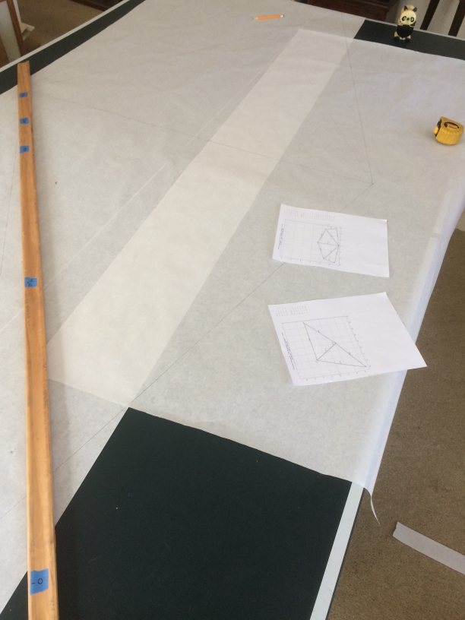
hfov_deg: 48.2
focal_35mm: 29
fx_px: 519
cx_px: 232
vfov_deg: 61.7
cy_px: 310
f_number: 2.2
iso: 40
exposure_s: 1/40
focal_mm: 4.15
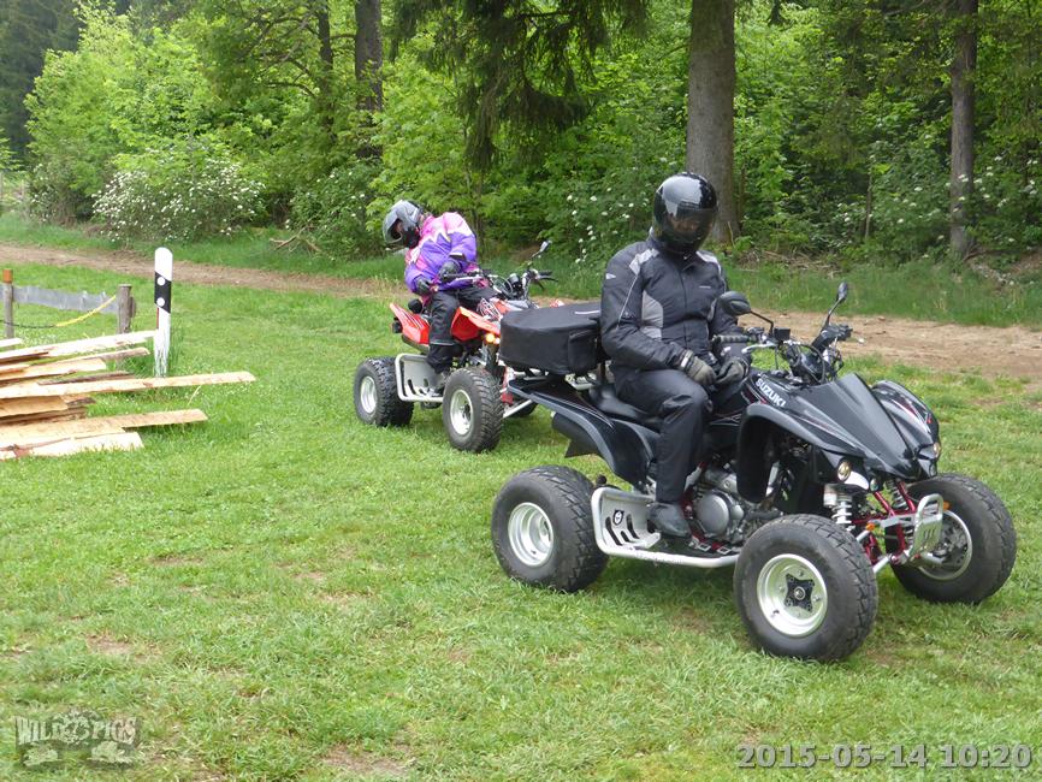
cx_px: 521
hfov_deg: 37.5
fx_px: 1536
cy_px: 391
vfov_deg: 28.6
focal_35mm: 51
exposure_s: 1/60
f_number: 4.4
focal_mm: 9
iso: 320
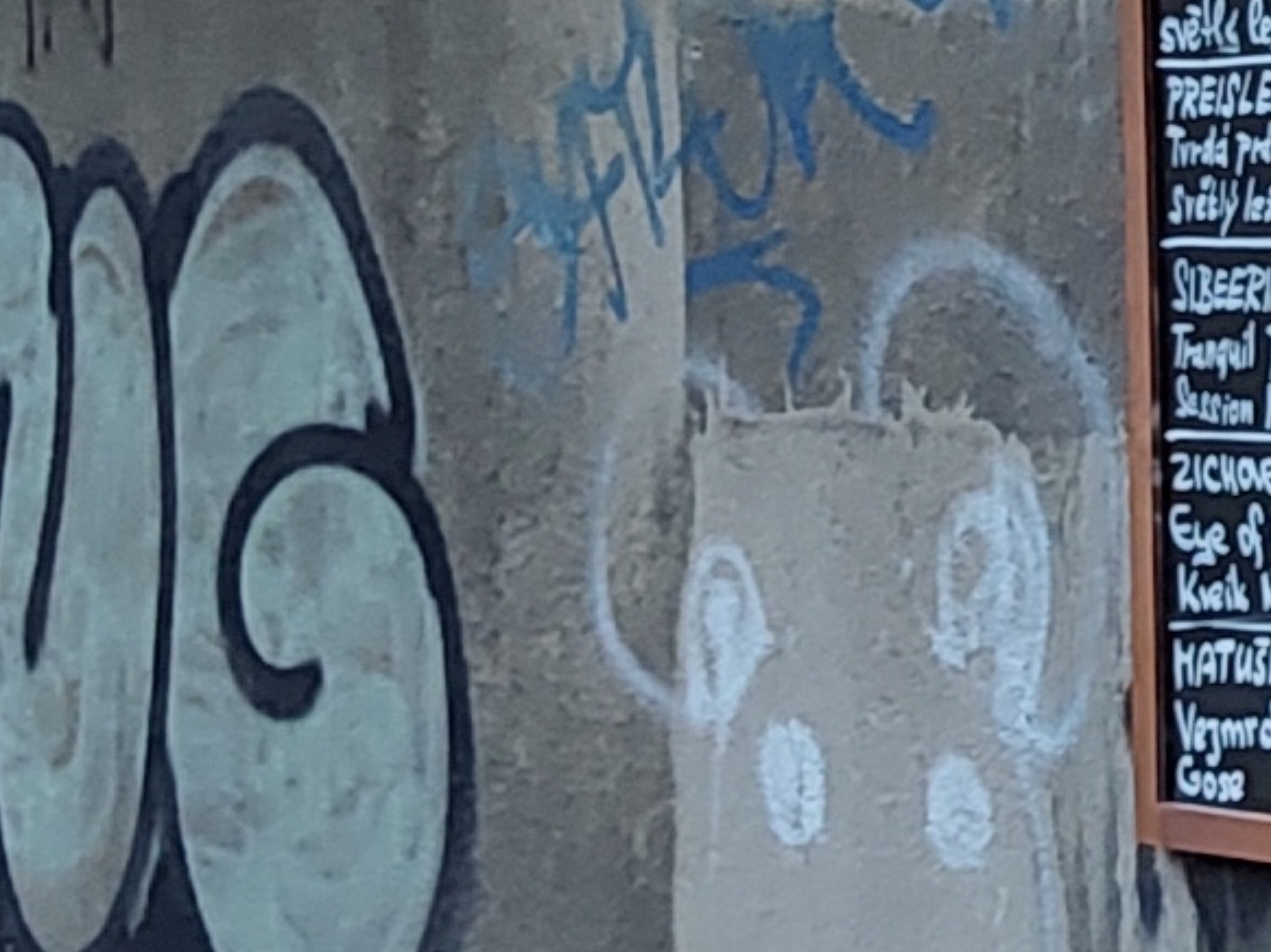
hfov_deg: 11.1
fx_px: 5946
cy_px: -85
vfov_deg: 9.1
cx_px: 2564
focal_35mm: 162
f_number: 1.8
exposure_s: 1/33.3
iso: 425
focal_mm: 5.56
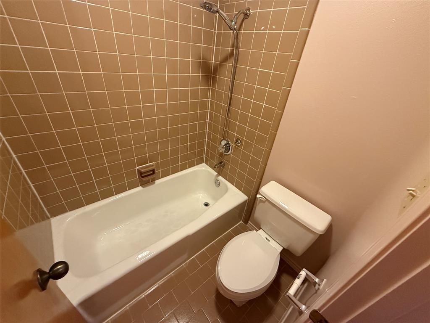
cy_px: 162
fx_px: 174
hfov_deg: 102.1
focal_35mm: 14
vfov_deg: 85.7
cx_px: 215
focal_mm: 2.22
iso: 640
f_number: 2.2
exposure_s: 1/60
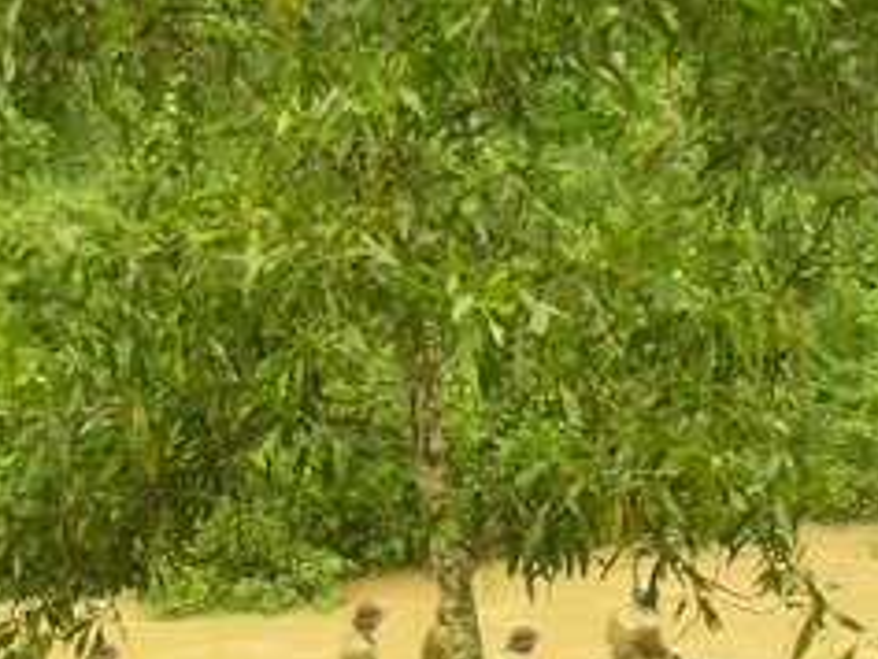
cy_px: 563
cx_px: 193
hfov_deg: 16.2
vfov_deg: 12.2
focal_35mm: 121
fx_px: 3071
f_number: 3
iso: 100
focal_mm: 7.2
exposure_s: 1/50
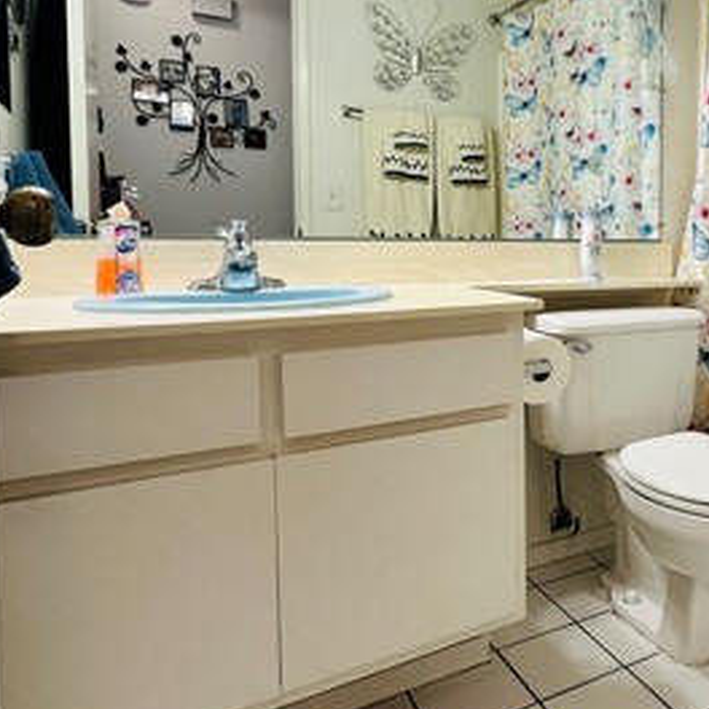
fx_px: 695
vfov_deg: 53.6
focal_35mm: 30
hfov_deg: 48.6
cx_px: 631
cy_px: 277
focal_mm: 2.22
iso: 160
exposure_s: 1/120
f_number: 2.2
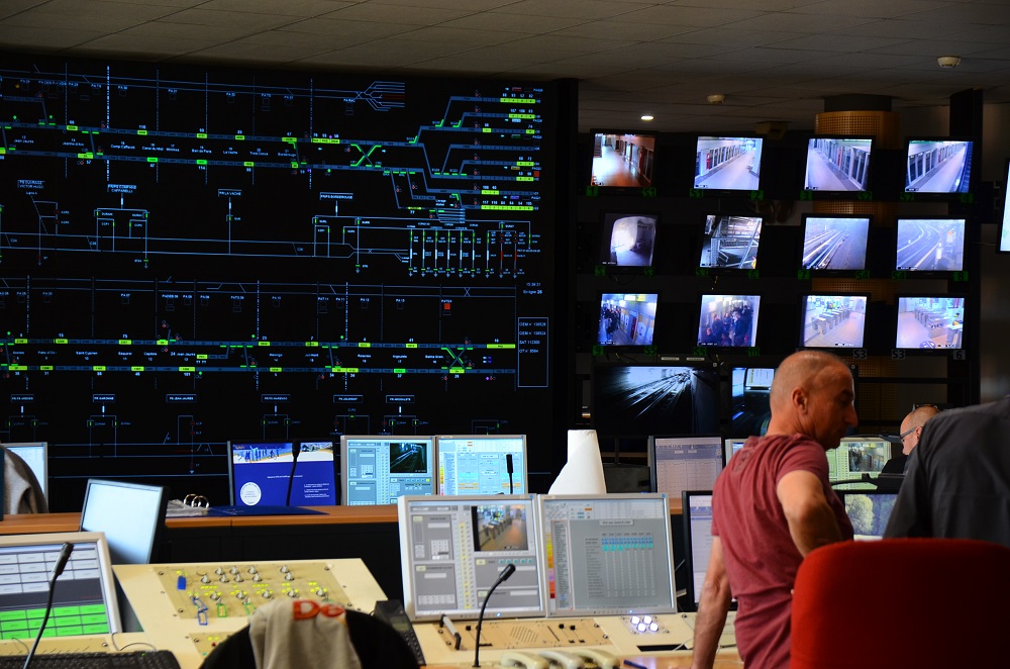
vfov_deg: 14.6
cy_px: 334
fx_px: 2603
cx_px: 505
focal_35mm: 93
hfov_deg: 22.0
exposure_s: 1/25
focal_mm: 62
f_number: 4
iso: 500
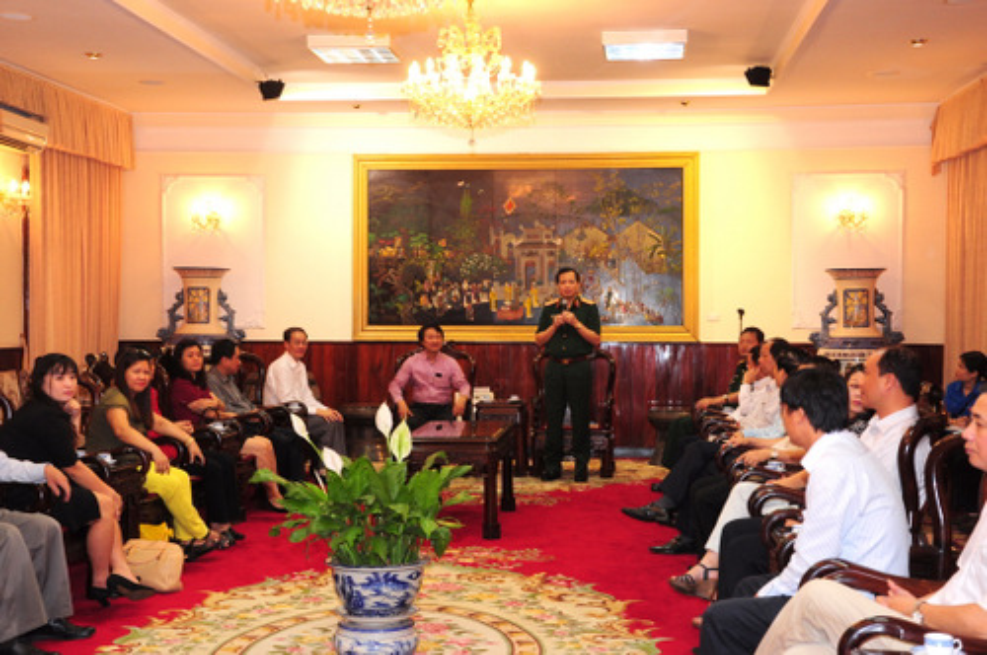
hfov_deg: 38.9
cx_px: 494
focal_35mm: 51
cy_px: 328
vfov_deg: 26.4
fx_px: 1396
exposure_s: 1/30
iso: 500
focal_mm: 34
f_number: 5.6
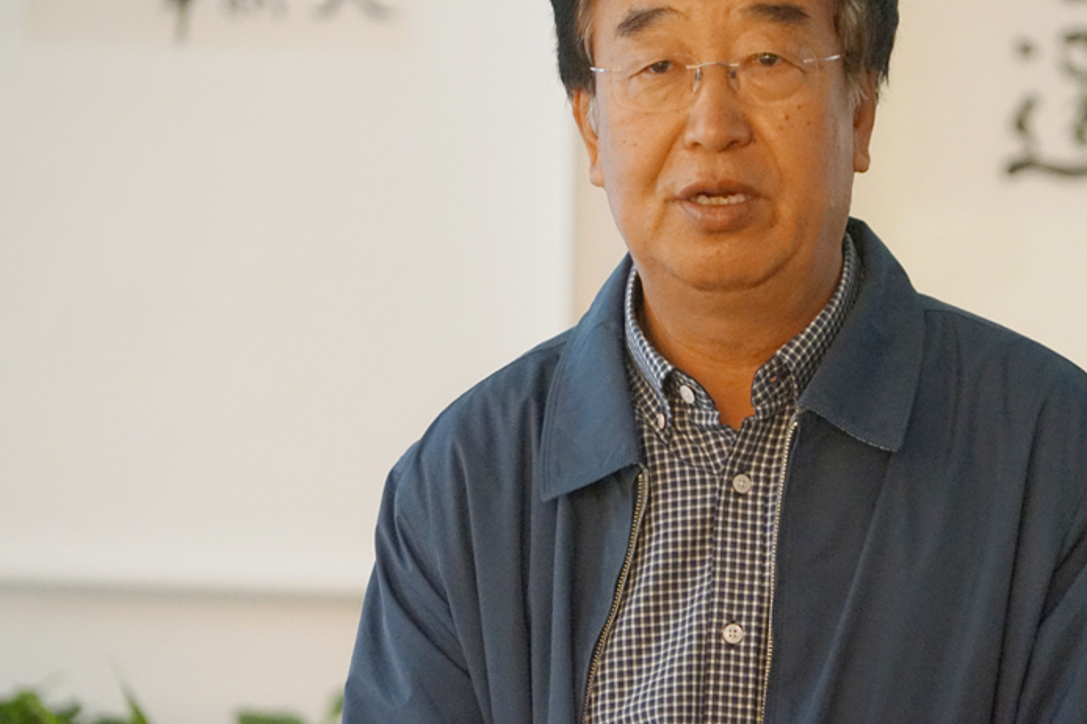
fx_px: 10442
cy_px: 309
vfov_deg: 4.0
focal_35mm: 346
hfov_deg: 6.0
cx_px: 692
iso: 6400
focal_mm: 240
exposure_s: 1/200
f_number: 6.3
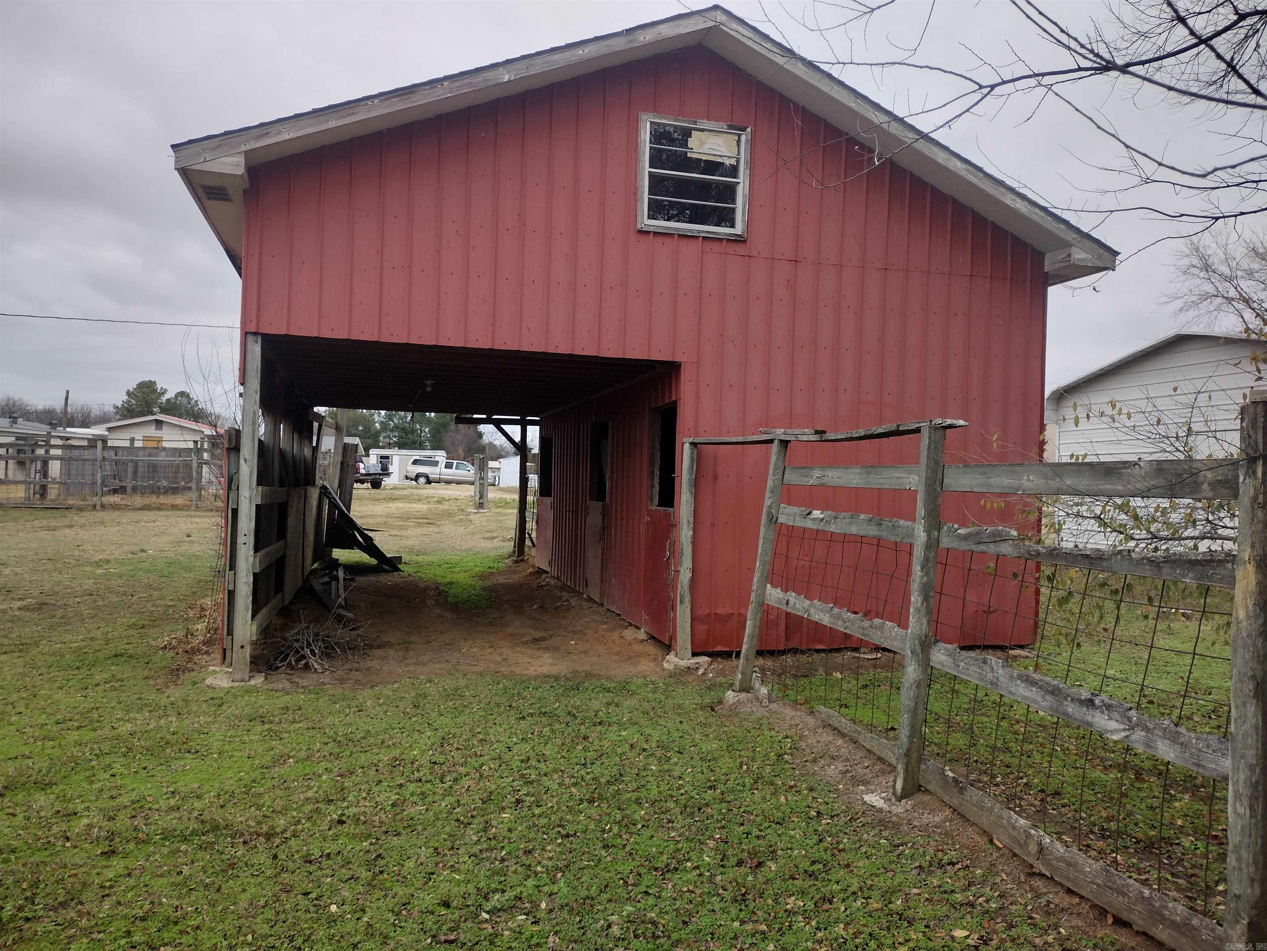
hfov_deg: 65.3
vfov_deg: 51.4
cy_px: 476
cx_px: 634
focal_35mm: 27
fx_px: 988
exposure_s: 1/381
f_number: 1.7
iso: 100
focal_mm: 4.71
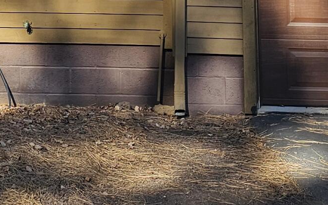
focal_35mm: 110
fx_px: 984
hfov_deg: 18.8
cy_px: -211
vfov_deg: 10.8
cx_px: 90
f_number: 1.7
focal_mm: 6.3
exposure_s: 1/719
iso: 50
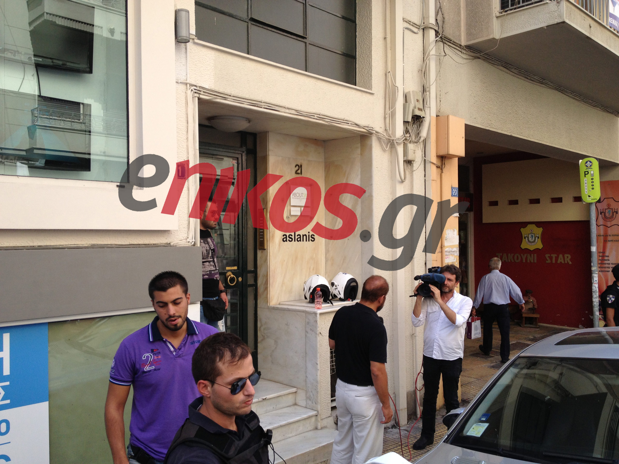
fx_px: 626
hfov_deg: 52.6
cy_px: 232
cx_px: 310
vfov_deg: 40.7
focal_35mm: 35
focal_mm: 4.28
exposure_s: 1/345
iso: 50
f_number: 2.4
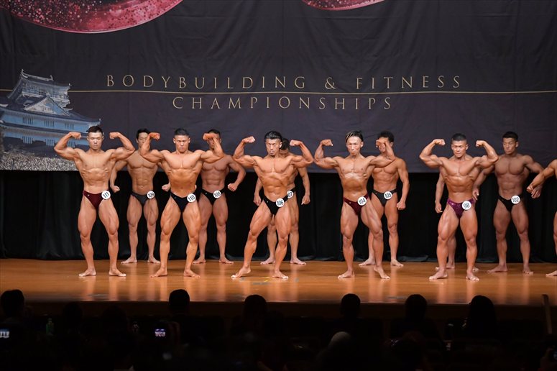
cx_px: 278
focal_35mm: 135
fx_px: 2088
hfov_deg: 15.2
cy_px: 186
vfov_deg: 10.2
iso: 5000
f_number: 5.6
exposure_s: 1/400
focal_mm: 90
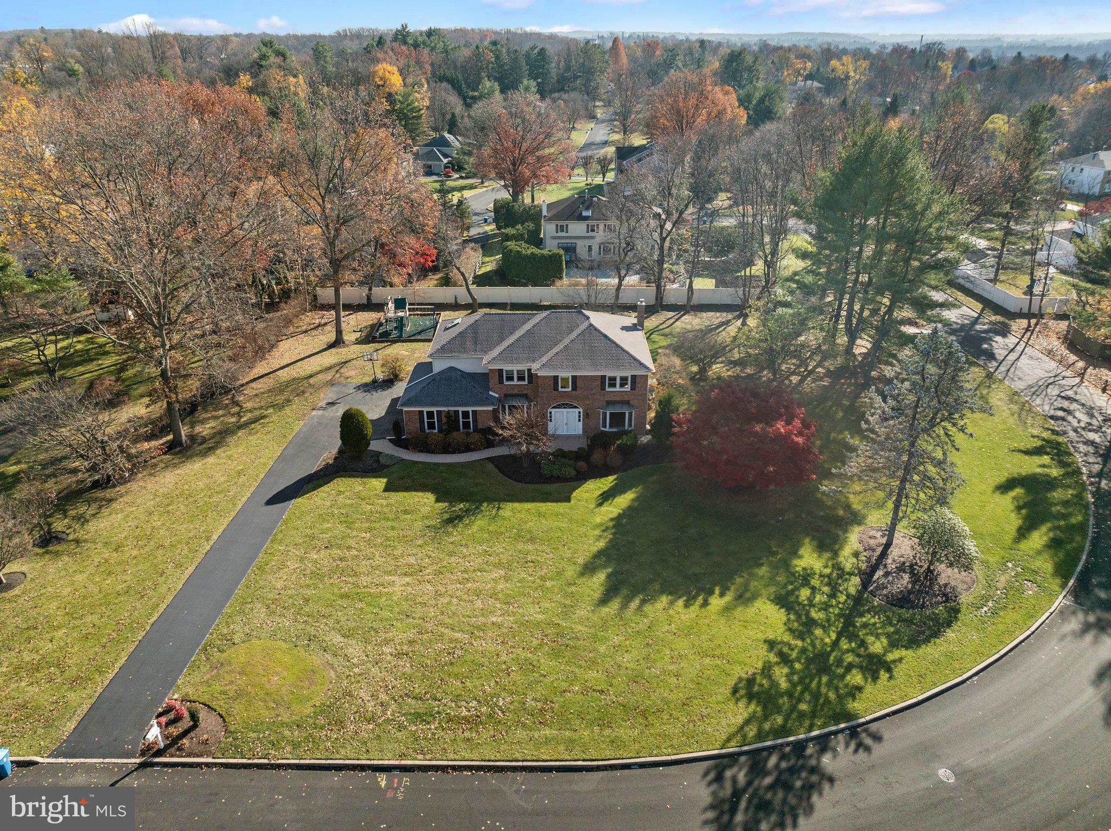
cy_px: 416
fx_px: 770
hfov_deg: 71.6
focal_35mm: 24
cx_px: 556
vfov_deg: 56.8
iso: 400
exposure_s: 1/3200
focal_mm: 12.29
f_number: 2.8
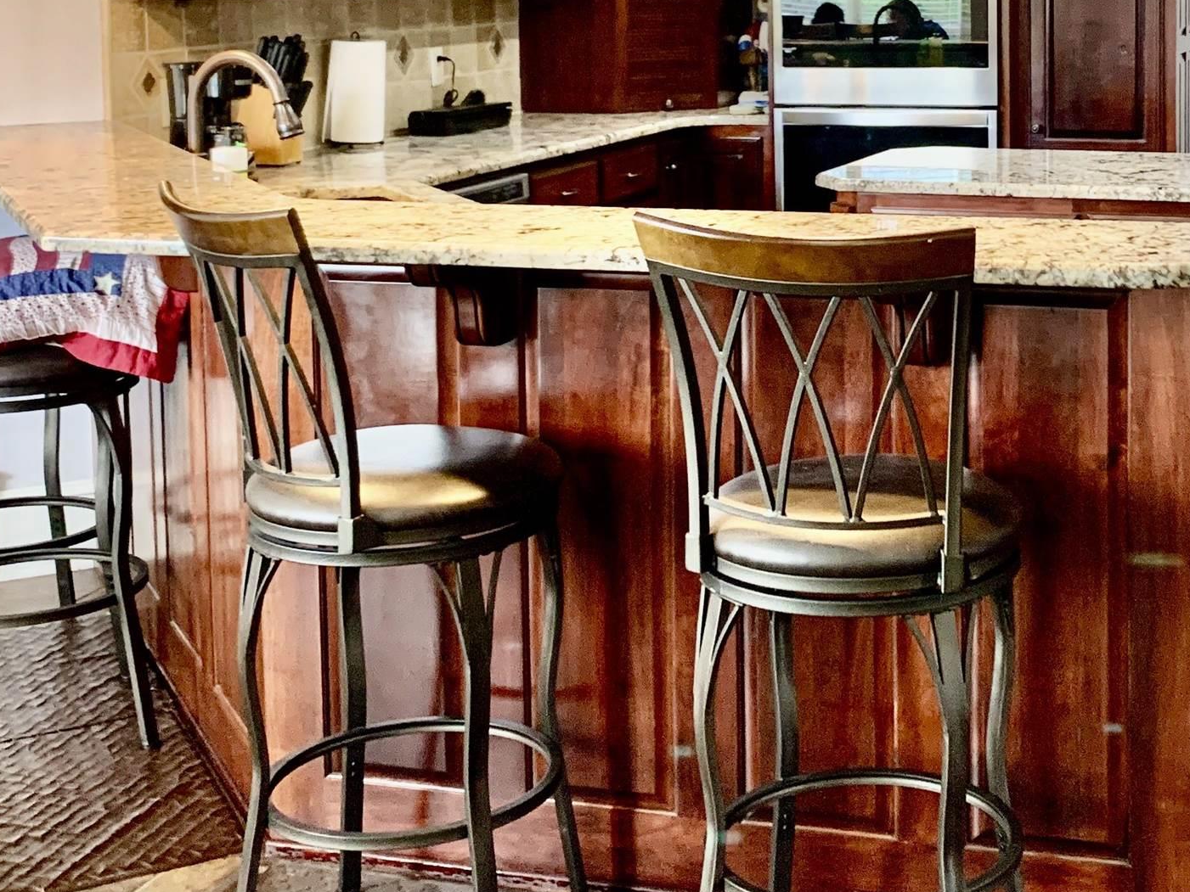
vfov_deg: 25.1
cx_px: 931
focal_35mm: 57
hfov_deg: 32.9
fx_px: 1960
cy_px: 154
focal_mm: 4.25
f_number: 1.8
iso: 200
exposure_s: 1/60
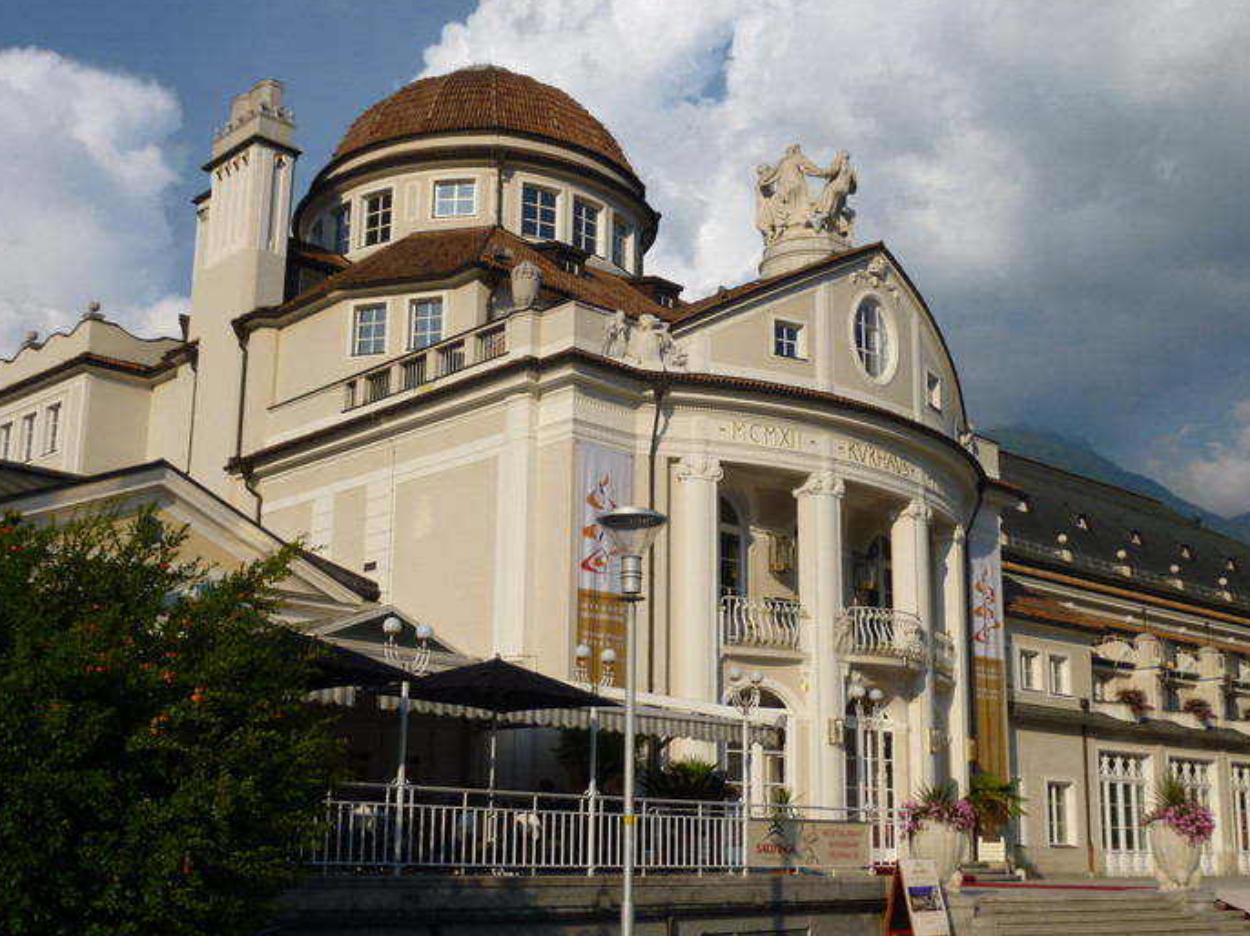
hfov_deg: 44.8
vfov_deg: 34.3
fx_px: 1516
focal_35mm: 42
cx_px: 674
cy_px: 535
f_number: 10
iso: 100
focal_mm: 6.5
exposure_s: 1/160
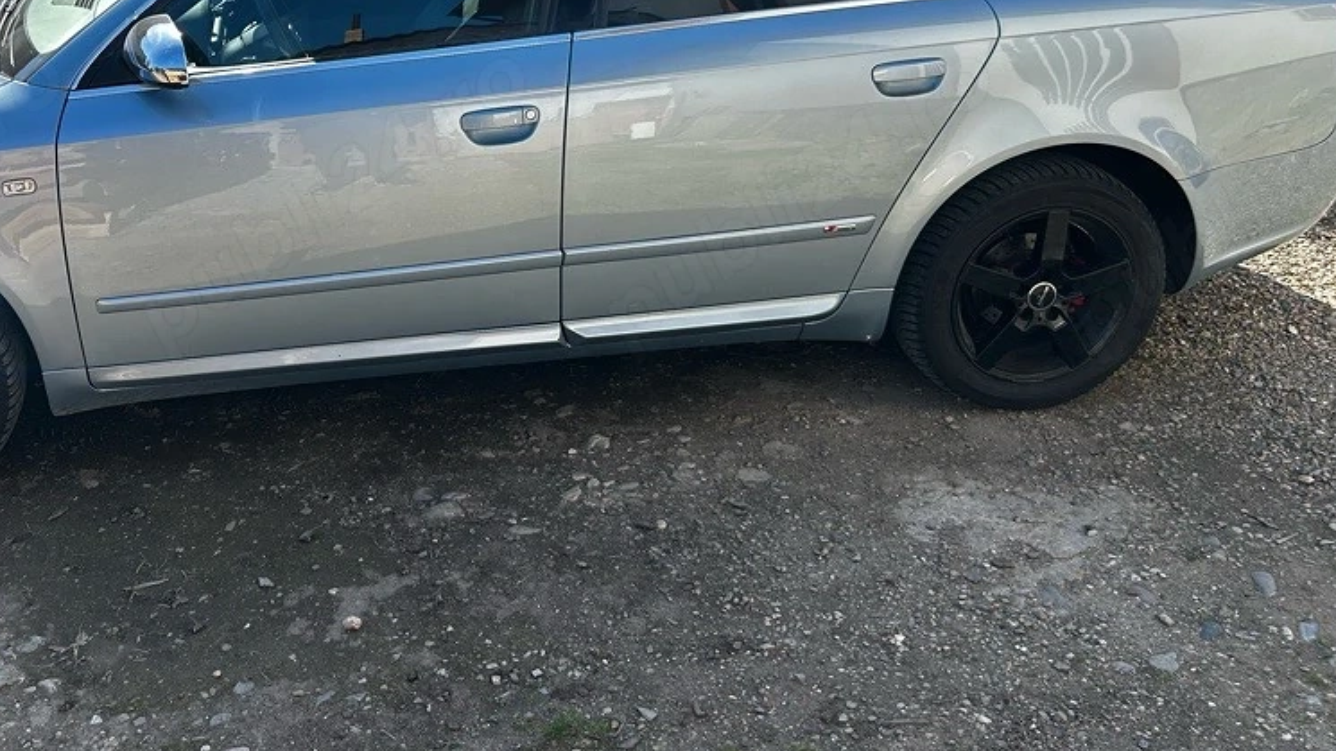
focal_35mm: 38
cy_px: 213
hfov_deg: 51.9
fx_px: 1346
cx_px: 452
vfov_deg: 30.8
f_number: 1.5
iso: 50
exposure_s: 1/1183
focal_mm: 5.7
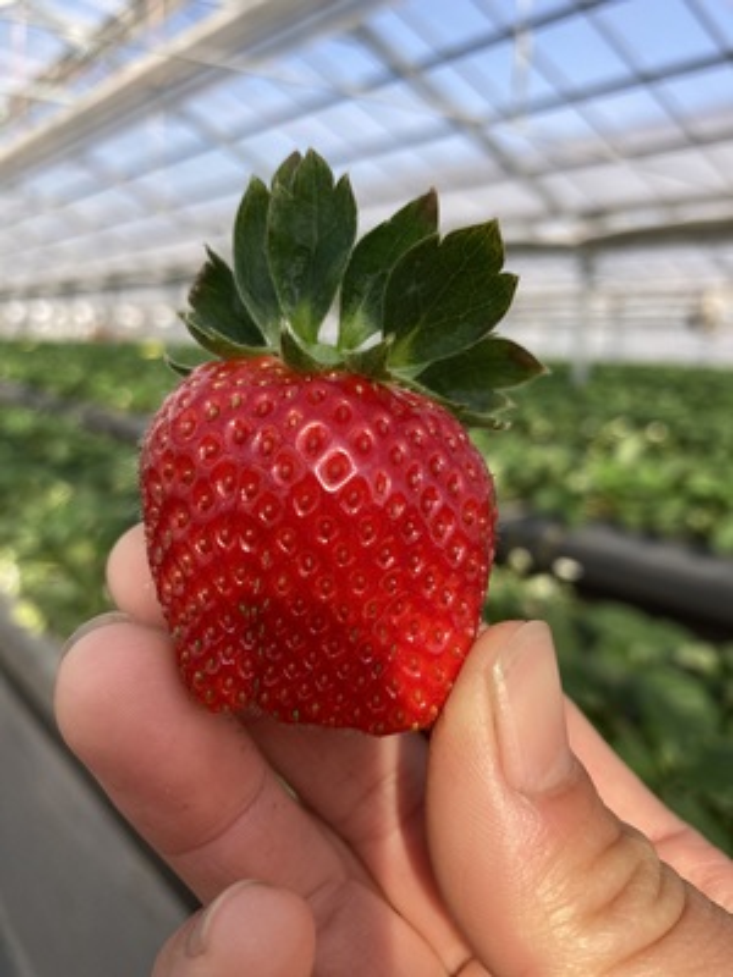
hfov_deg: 49.7
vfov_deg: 63.4
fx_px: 791
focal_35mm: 28
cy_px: 488
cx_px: 366
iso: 20
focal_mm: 3.99
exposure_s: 1/727
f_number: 1.8
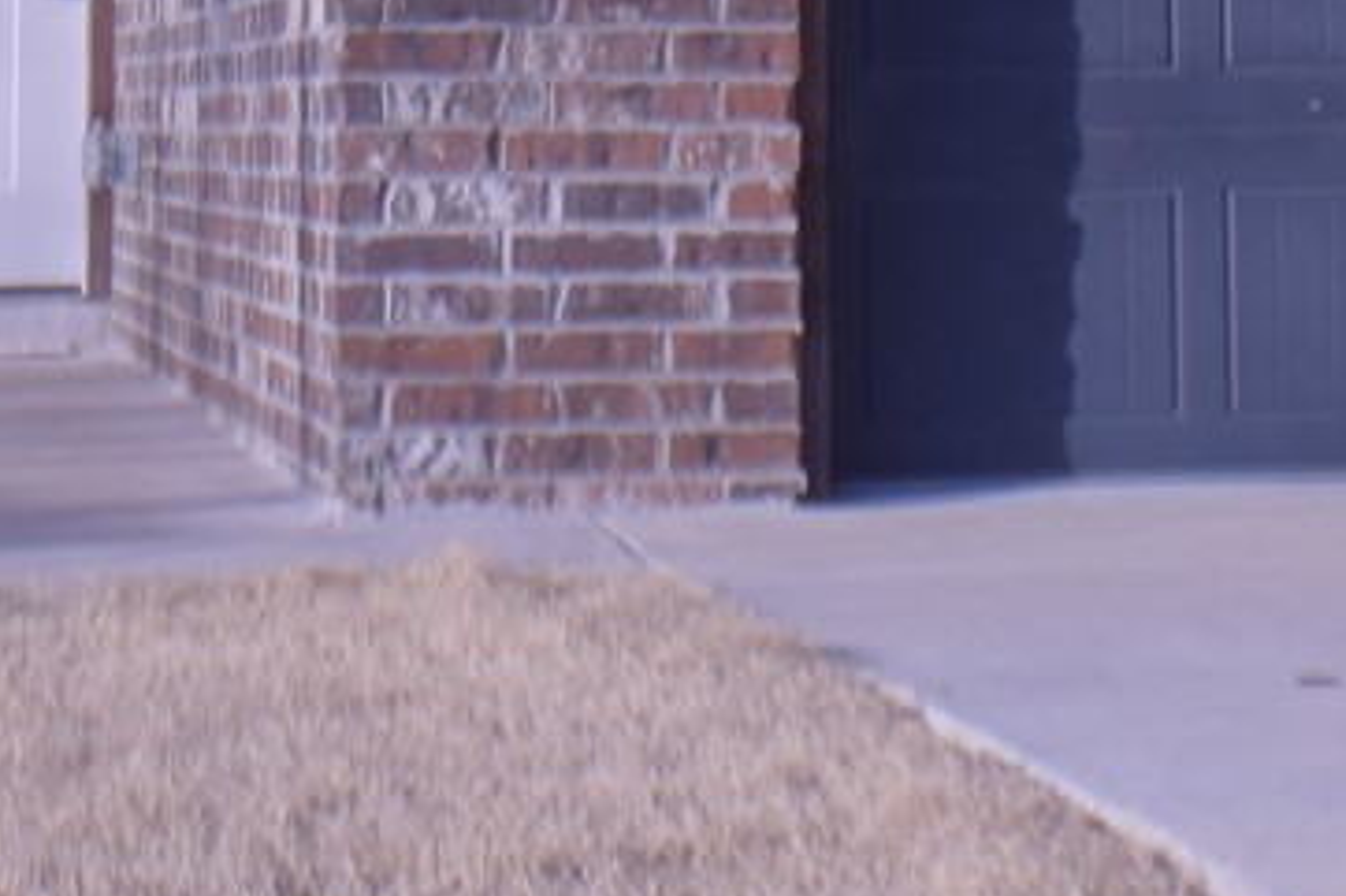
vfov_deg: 6.8
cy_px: -814
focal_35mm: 197
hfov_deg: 10.3
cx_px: 1396
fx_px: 7362
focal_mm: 35
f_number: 8
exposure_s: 1/320
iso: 320
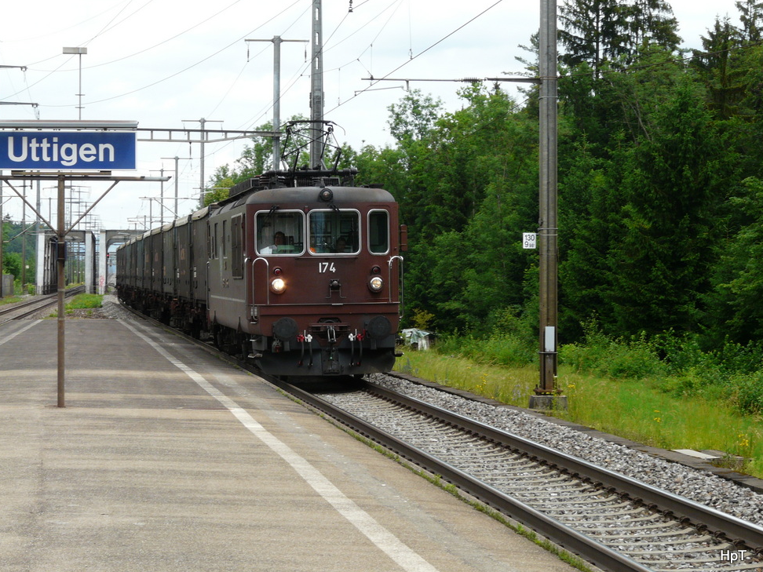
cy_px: 285
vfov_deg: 13.6
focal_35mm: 109
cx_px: 373
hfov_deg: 18.0
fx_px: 2403
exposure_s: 1/160
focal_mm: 17.5
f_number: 5.6
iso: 100
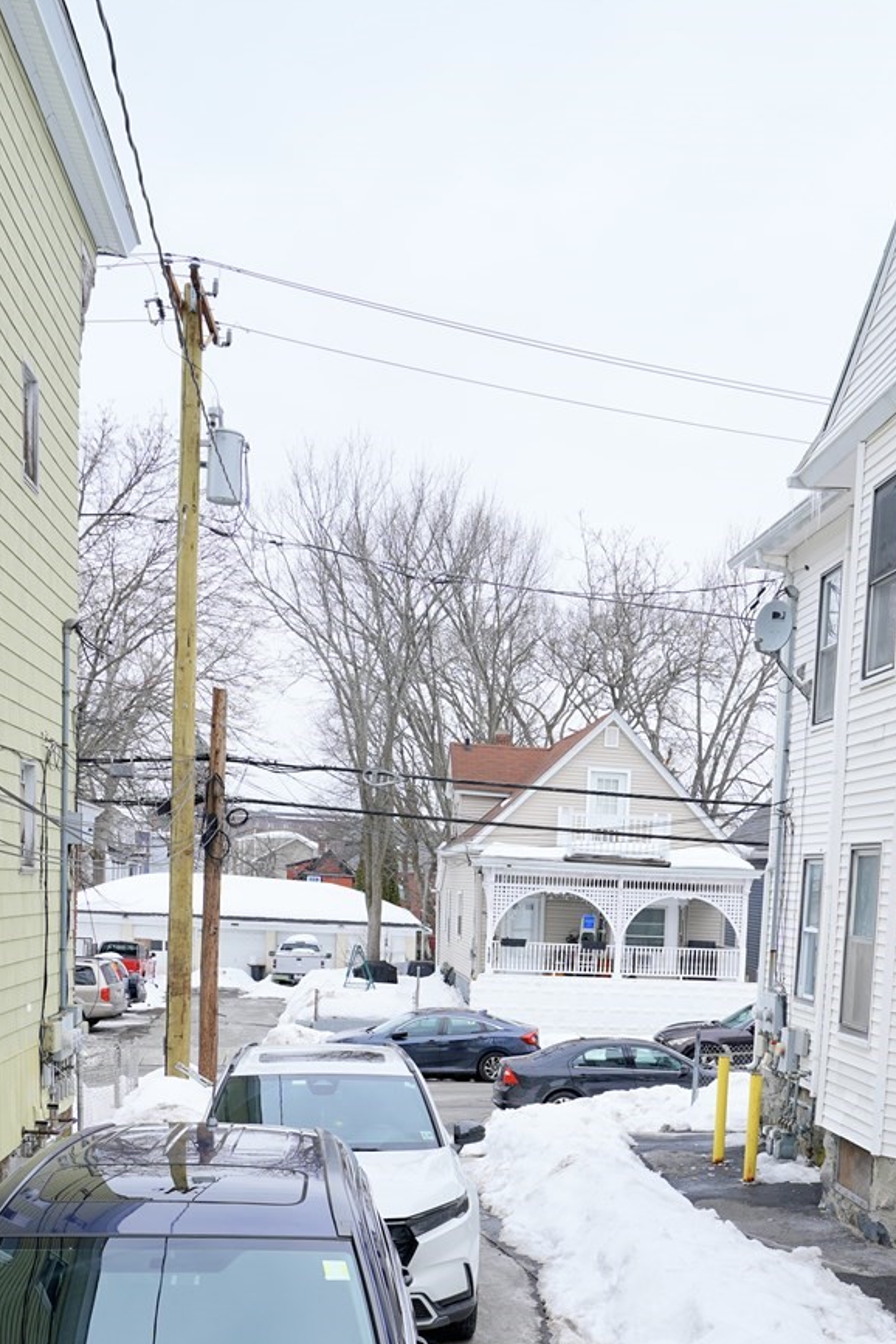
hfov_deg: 34.0
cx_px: 591
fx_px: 1455
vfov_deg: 47.4
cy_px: 1032
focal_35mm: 39
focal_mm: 22
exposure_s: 1/100
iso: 100
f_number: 7.1
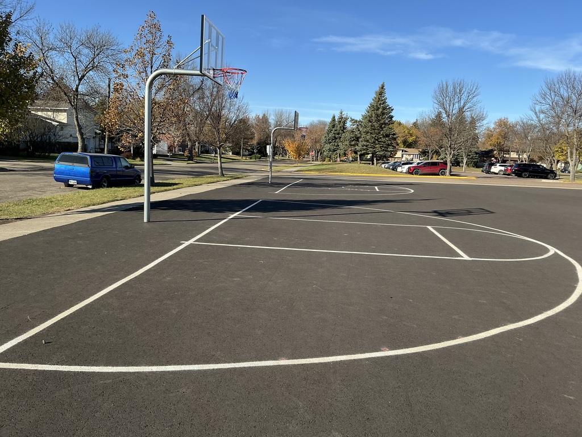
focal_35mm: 28
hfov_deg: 63.4
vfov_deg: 49.7
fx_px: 471
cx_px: 291
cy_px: 218
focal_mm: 3
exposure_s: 1/1311
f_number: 1.8
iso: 25
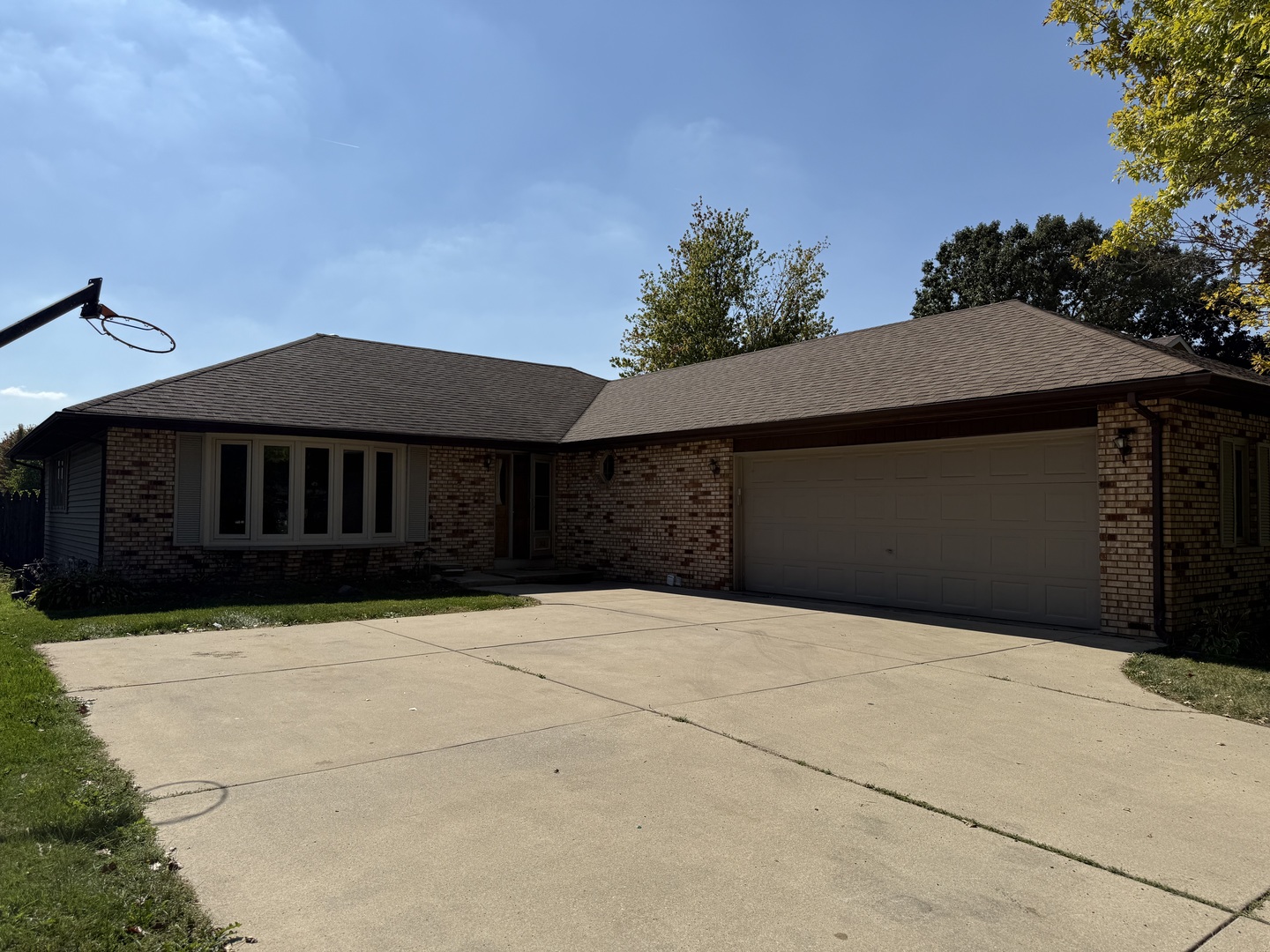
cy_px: 476
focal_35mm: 24
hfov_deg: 71.6
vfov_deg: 56.8
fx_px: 881
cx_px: 635
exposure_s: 1/9091
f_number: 1.78
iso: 80
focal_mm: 6.76
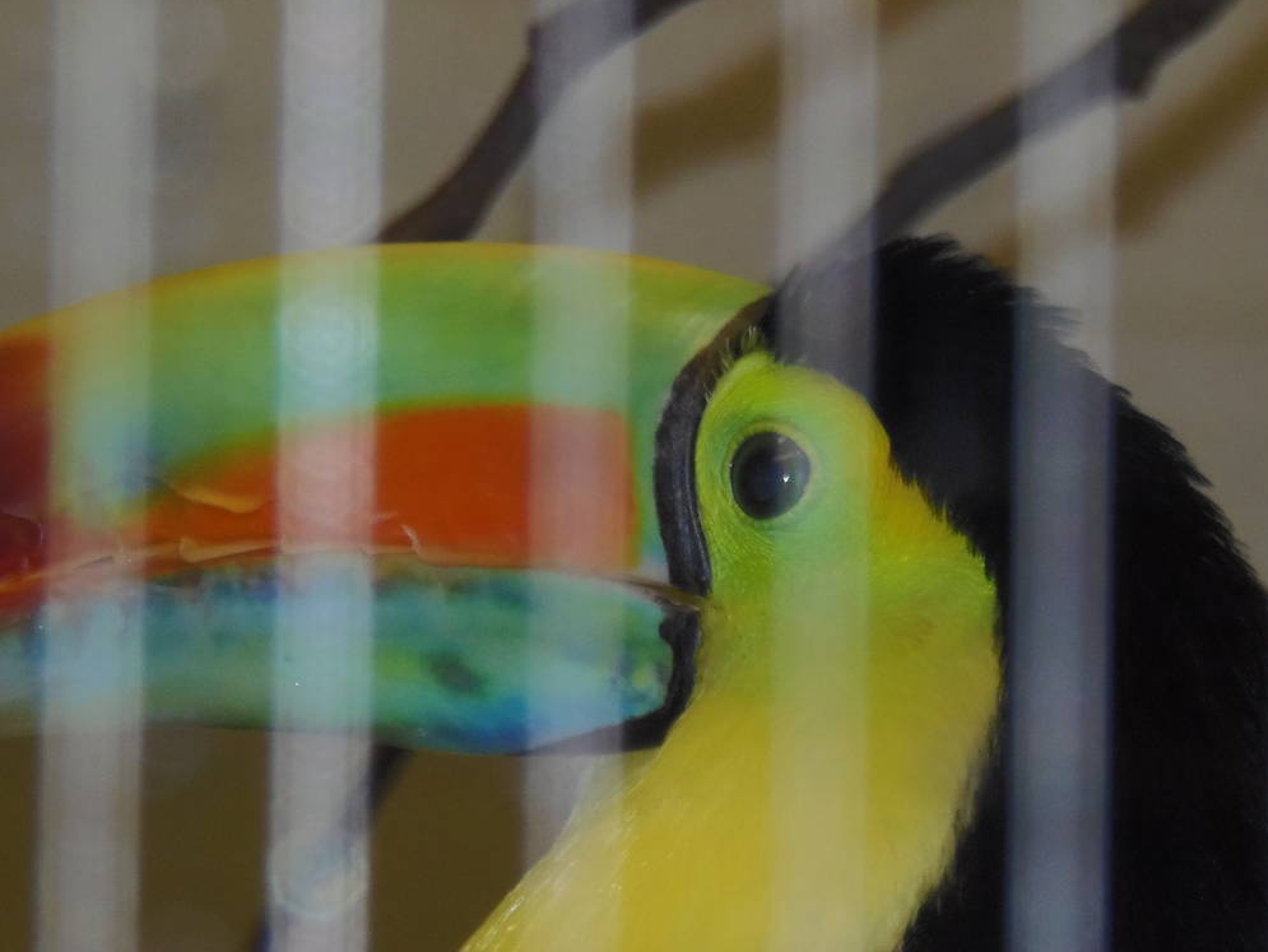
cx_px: 428
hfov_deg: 5.1
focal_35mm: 389
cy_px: 483
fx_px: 14254
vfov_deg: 3.8
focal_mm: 44.9
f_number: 5.1
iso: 200
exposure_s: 1/50
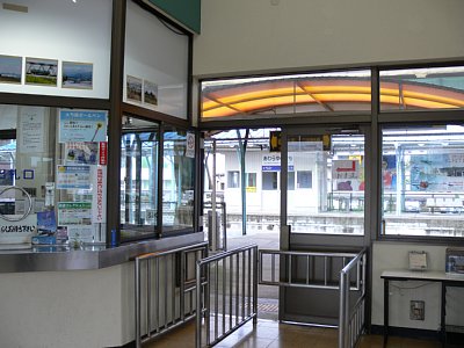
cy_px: 174
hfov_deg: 52.6
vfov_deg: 40.7
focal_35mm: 35
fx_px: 469
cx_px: 232
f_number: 2.8
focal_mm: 7.4
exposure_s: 1/40
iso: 80
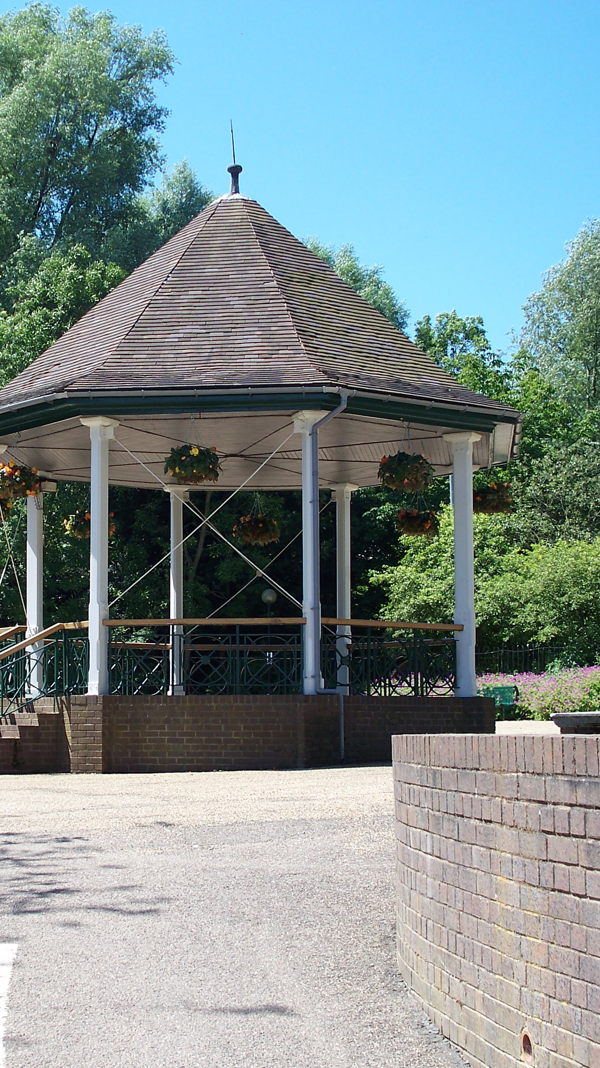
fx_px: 1952
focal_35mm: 69
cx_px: 162
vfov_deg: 30.6
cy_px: 538
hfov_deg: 17.4
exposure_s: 1/640
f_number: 2.9
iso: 80
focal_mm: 9.86
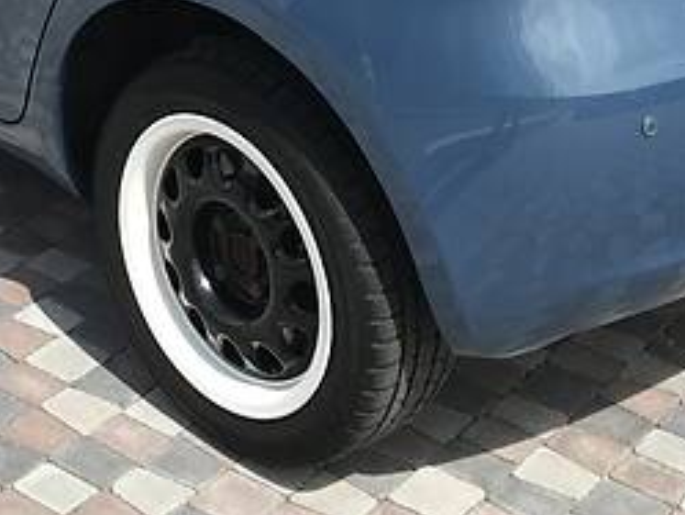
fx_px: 1782
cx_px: 129
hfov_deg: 21.5
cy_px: -149
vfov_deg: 15.6
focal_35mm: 90
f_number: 1.8
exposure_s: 1/1880
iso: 20
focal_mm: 4
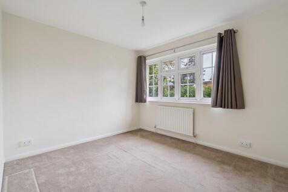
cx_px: 144
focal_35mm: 16
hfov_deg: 96.8
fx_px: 128
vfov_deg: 73.7
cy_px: 96
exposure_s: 1/15
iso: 320
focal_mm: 16
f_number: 8
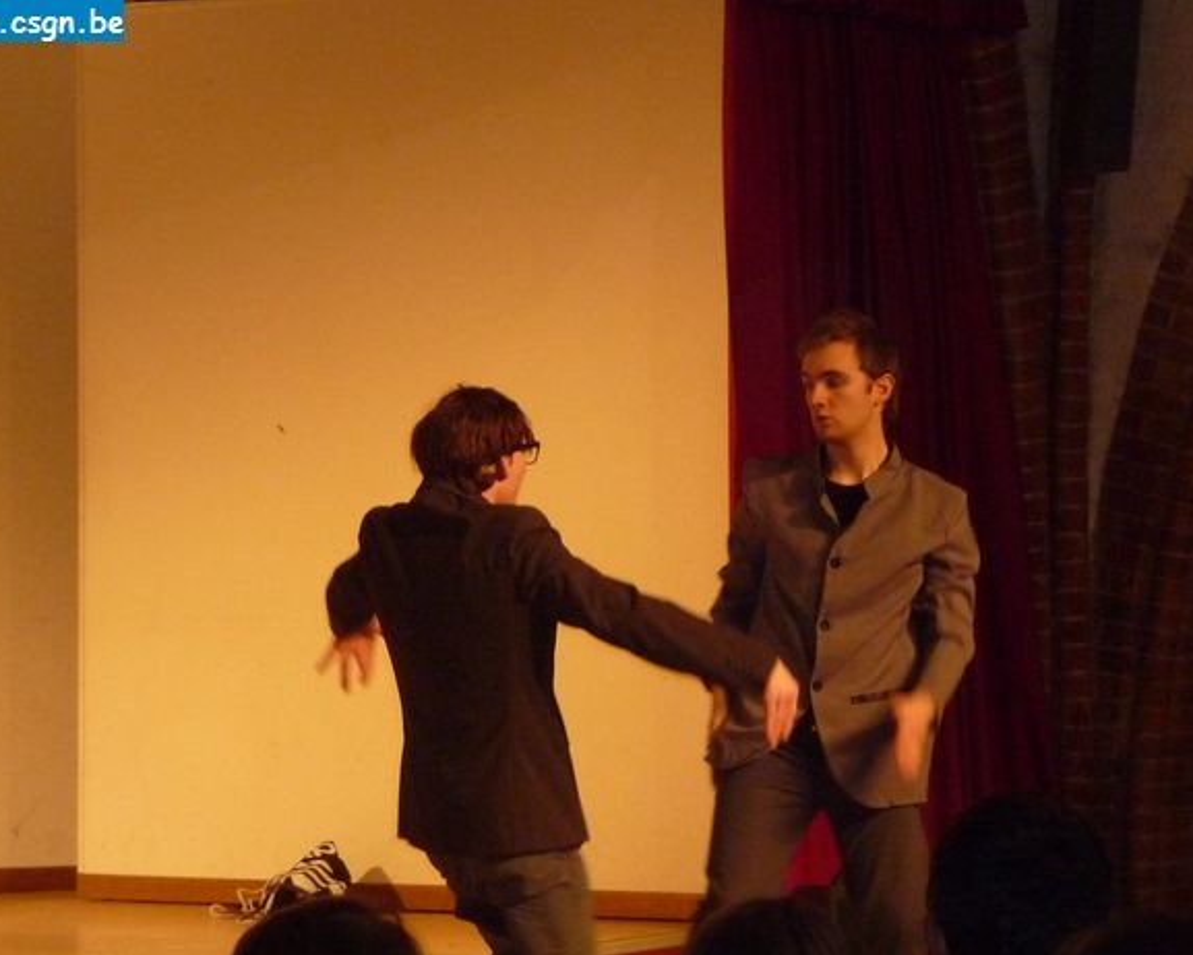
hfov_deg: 14.7
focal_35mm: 131
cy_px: 494
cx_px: 581
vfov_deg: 11.8
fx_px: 4627
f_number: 4.7
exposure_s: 1/40
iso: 500
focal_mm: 15.2
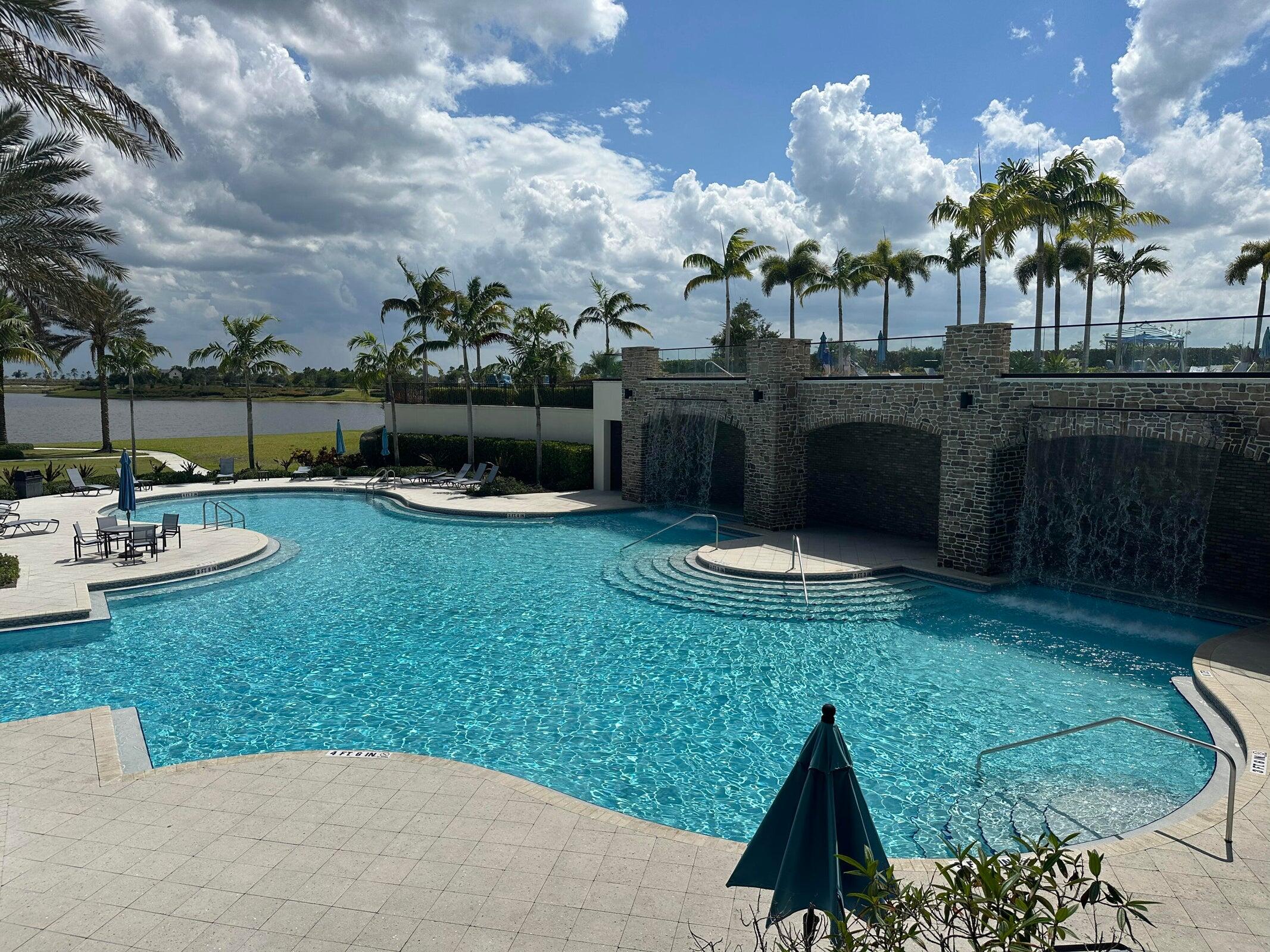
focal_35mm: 24
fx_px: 881
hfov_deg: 71.6
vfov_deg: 56.8
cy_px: 476
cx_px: 635
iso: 80
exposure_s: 1/13699
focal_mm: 6.86
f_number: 1.78
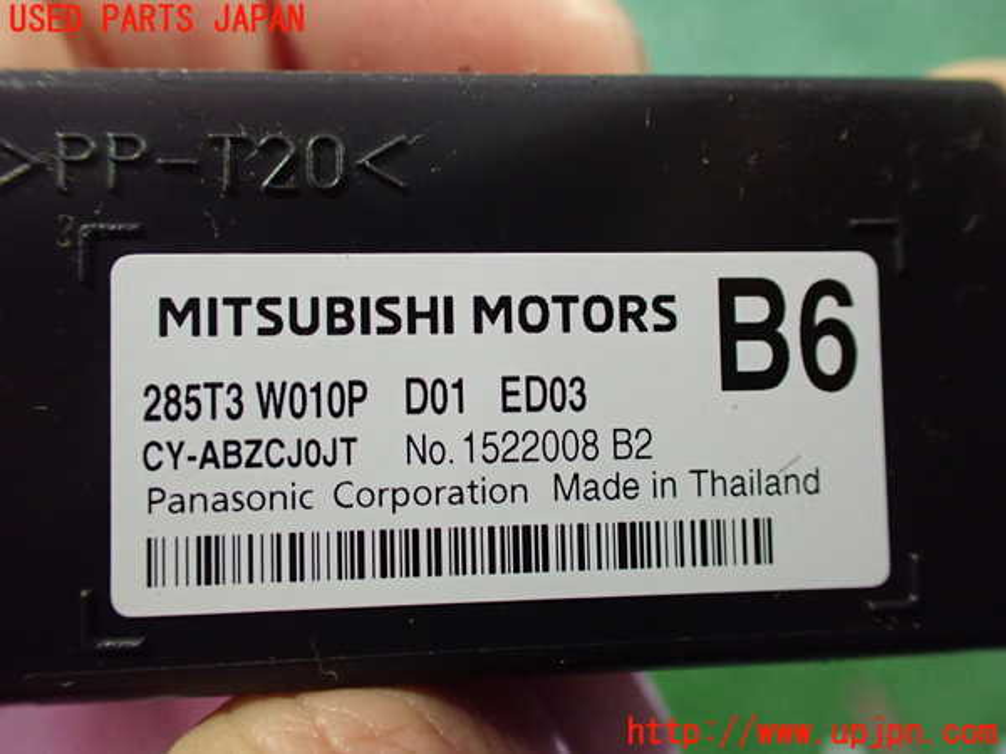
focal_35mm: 30
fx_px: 872
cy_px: 377
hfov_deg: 60.0
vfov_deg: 46.8
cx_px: 503
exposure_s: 1/30
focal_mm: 5.4
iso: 800
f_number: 2.3
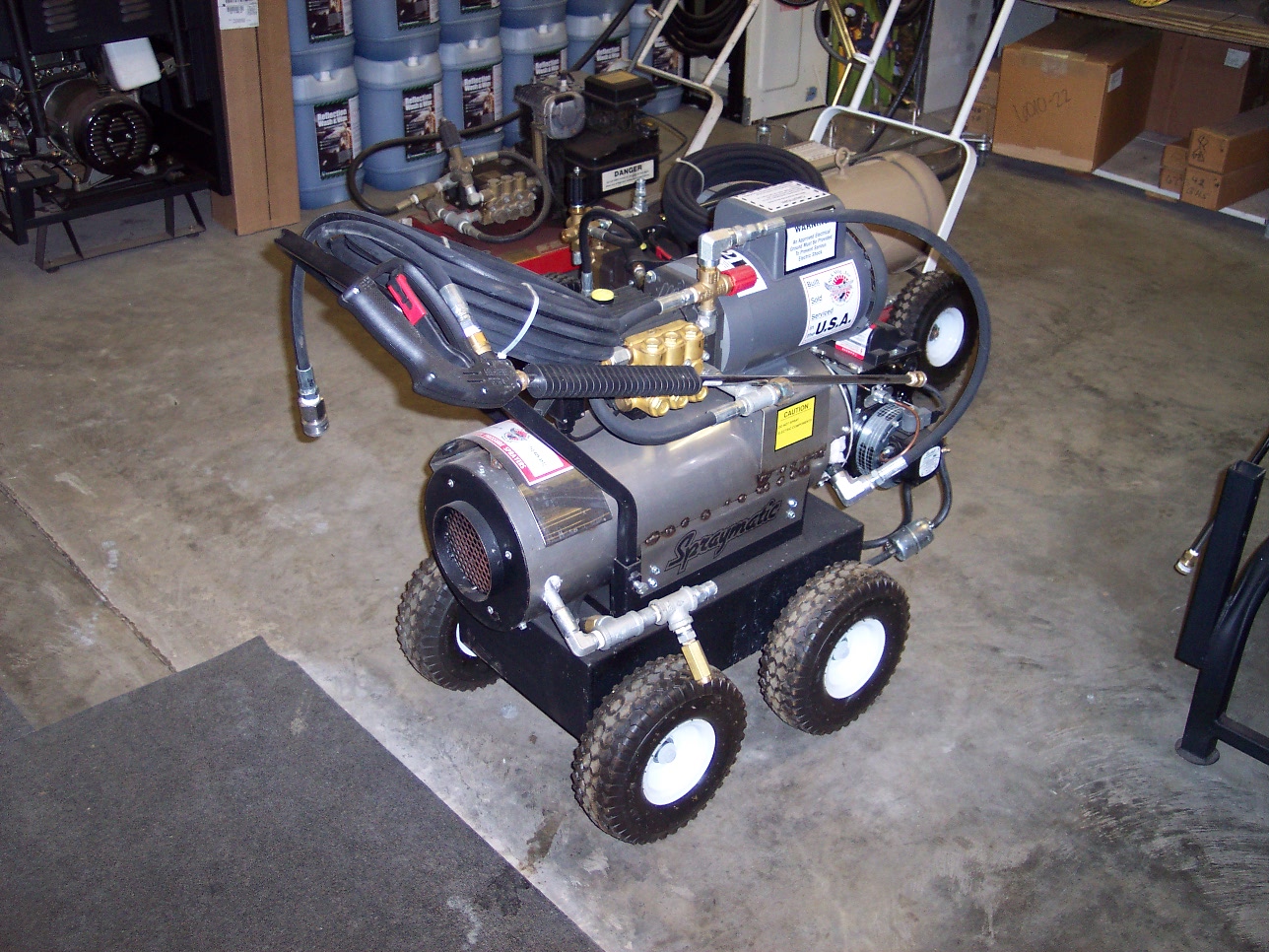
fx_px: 1393
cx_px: 634
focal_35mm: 38
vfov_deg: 37.7
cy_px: 476
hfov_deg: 49.0
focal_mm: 8
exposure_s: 1/30
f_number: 2.8
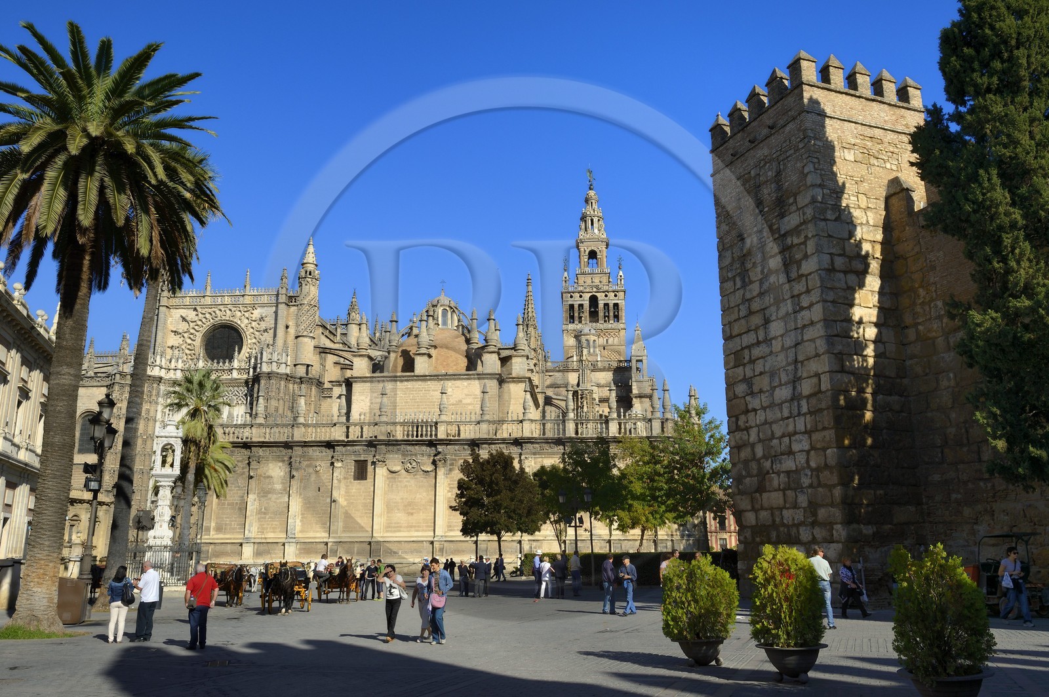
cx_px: 524
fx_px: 844
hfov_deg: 63.7
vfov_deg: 44.9
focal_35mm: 29
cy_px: 348
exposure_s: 1/250
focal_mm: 29
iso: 200
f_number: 13
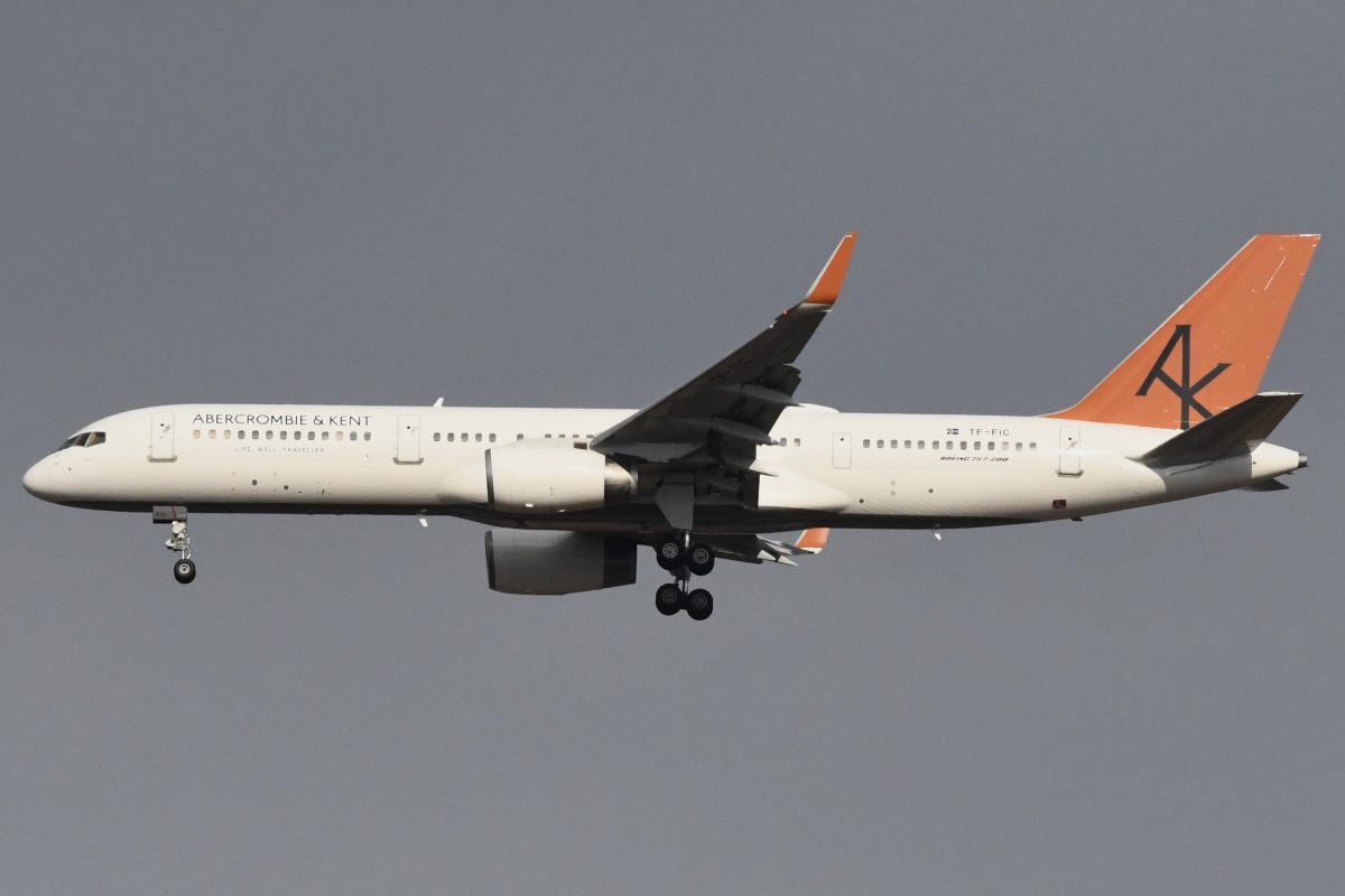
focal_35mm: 360
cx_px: 672
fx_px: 13449
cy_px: 448
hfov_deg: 5.7
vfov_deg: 3.8
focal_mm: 240
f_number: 11
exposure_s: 1/8000
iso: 2000
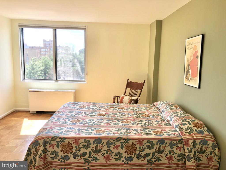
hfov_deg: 63.4
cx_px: 113
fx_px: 183
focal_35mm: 28
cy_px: 85
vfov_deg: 49.7
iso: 20
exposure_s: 1/149
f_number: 1.8
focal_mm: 3.99
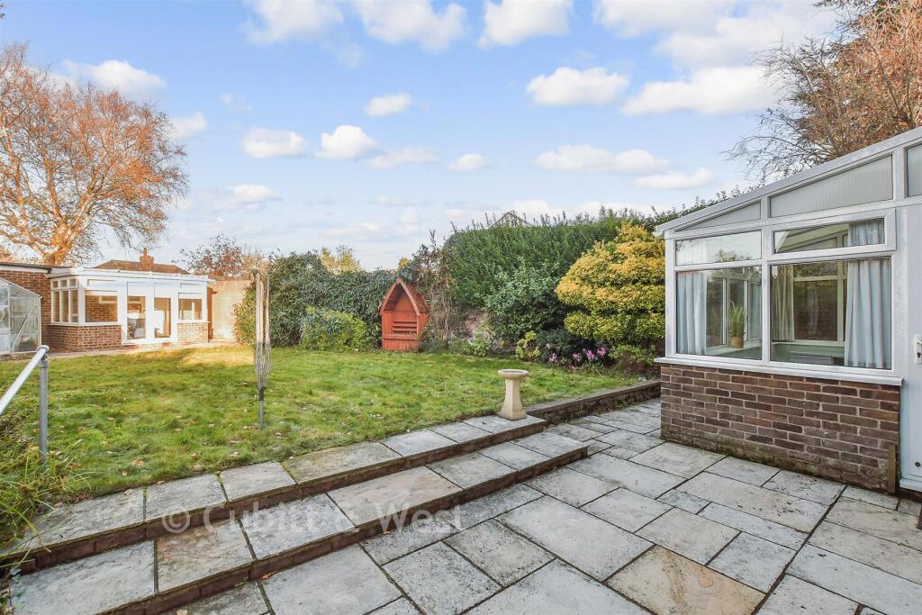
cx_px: 461
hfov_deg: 100.4
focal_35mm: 15
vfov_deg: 77.3
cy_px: 308
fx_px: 384
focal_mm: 10
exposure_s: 1/160
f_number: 8
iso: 500
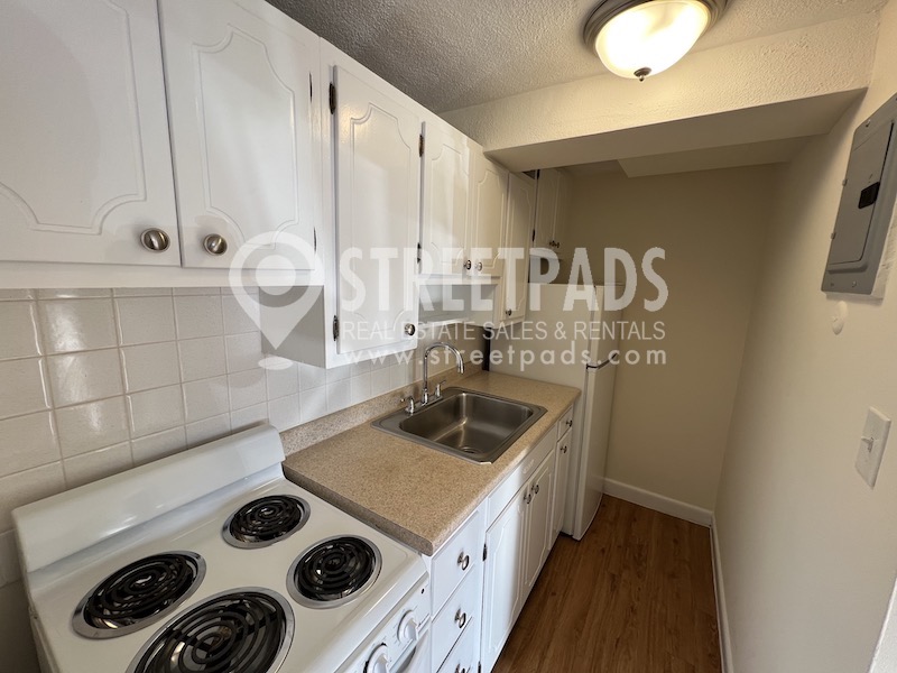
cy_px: 336
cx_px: 448
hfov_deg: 106.2
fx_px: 337
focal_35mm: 13
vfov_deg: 89.9
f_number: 1.8
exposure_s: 1/120
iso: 50
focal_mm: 1.57
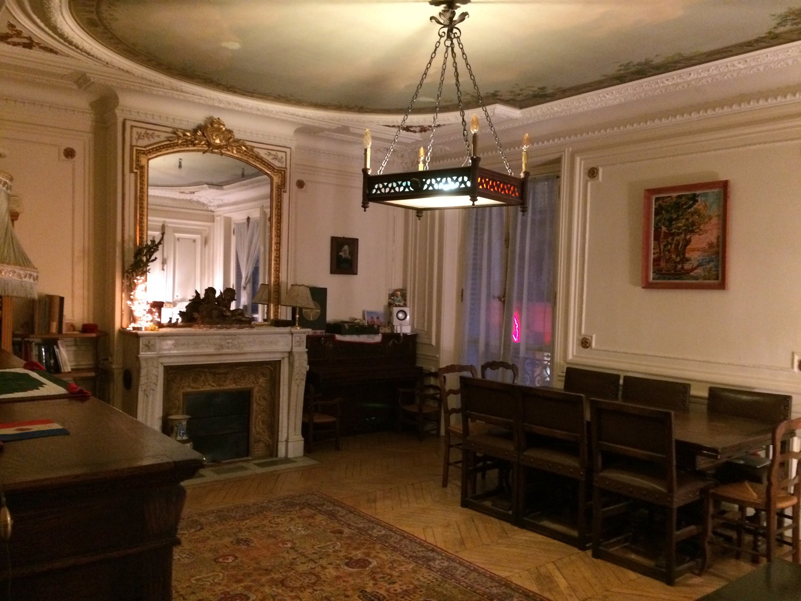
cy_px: 300
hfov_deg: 61.7
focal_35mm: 29
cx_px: 400
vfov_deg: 48.2
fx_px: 671
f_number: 2.2
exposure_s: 1/17
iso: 500
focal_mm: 4.15
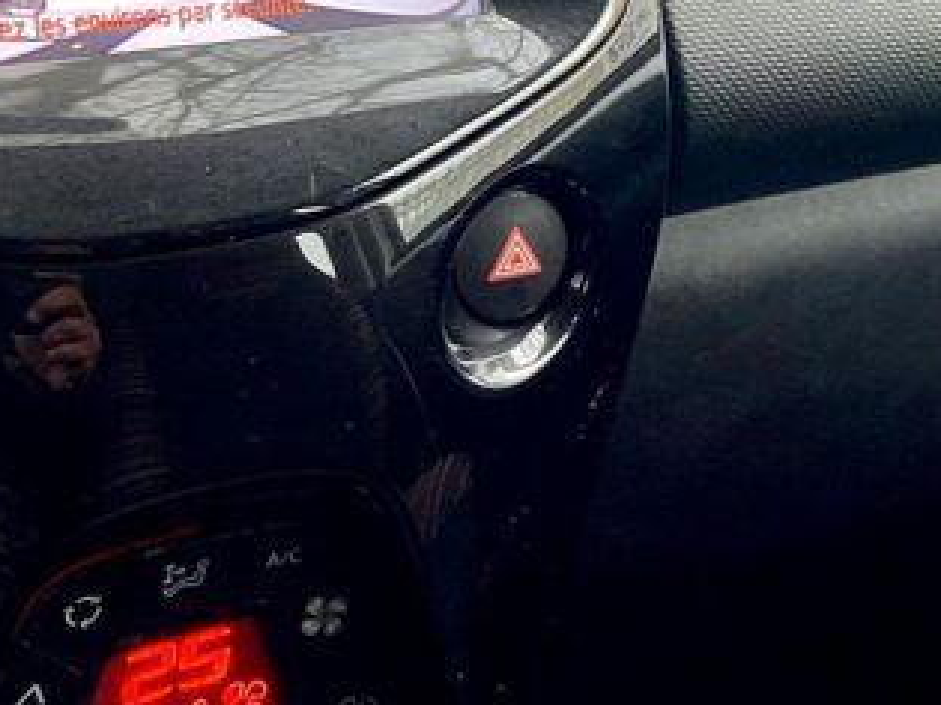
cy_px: 48
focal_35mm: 66
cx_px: 541
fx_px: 1793
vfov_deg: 21.7
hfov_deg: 29.4
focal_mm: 4.25
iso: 125
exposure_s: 1/102
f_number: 1.8
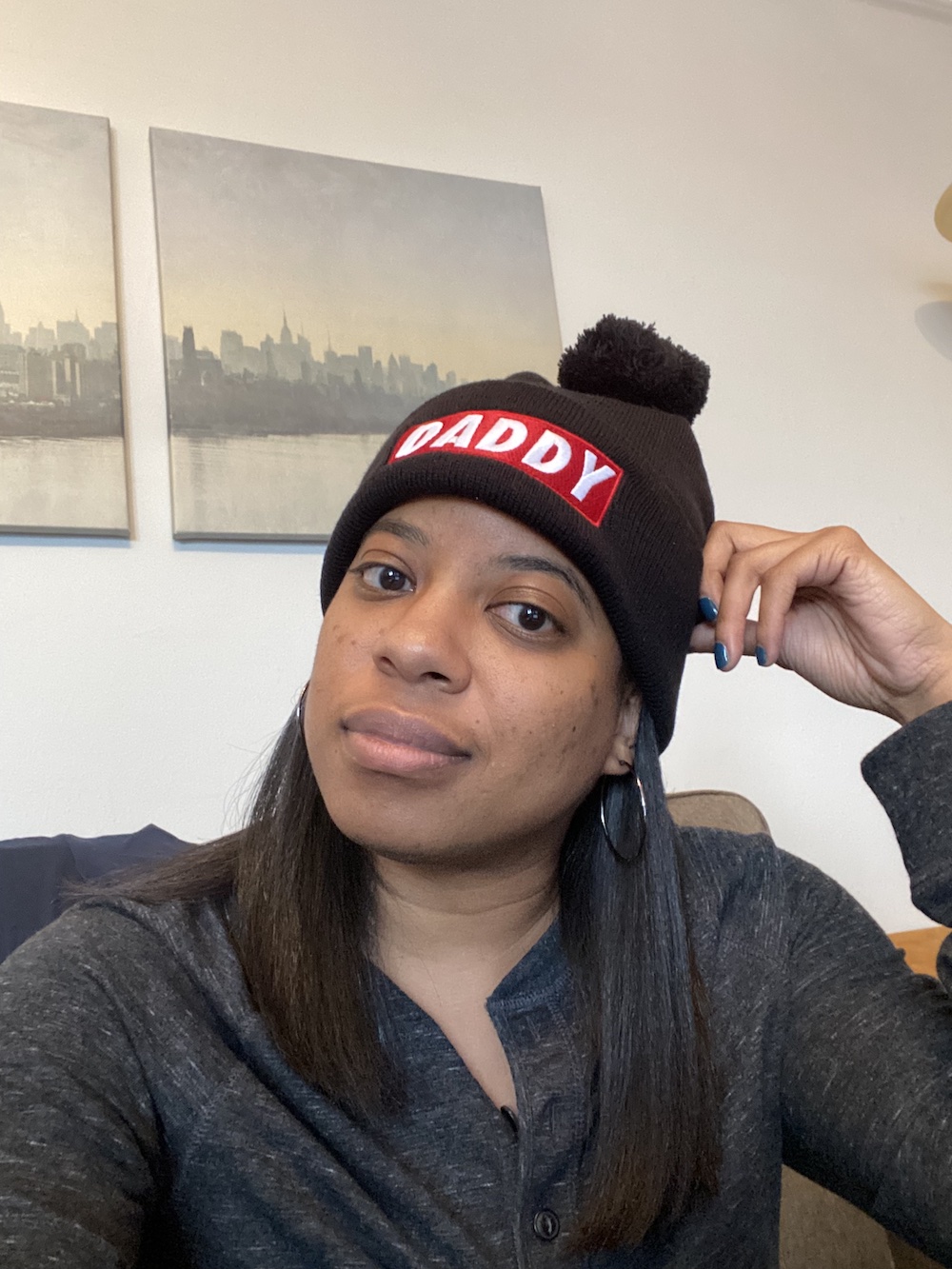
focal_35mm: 30
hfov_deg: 46.8
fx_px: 1100
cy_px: 634
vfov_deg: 60.0
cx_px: 476
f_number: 2.2
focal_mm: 2.71
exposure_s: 1/24
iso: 640
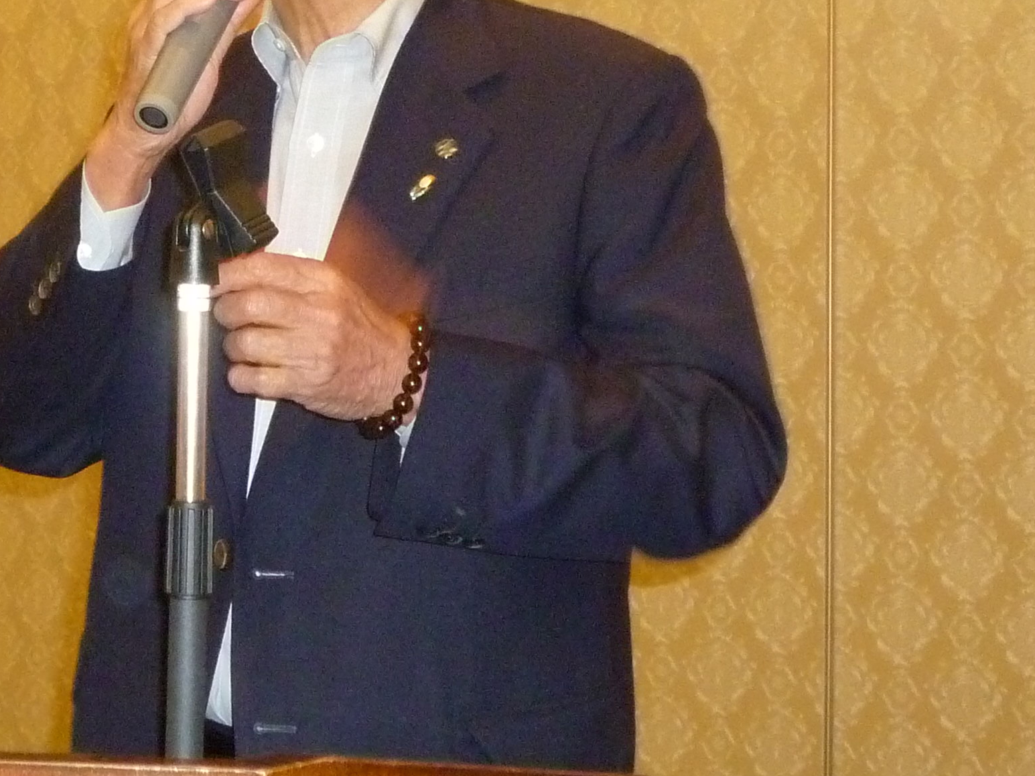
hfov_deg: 19.3
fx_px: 3019
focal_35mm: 101
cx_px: 206
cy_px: 93
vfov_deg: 14.5
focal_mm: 6.8
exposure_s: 1/30
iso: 500
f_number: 4
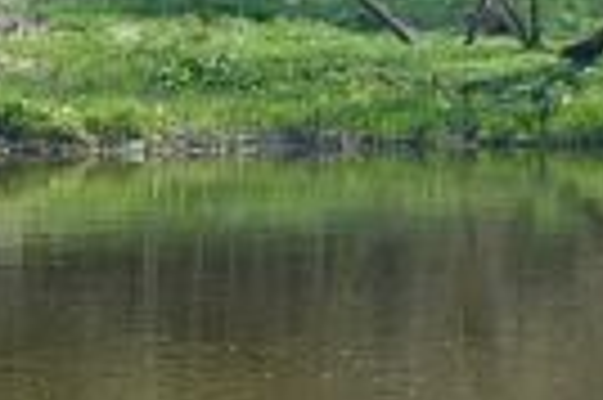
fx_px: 5236
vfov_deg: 4.3
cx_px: -446
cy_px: 978
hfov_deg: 6.5
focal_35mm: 313
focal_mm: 11.9
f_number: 4
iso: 100
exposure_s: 1/320
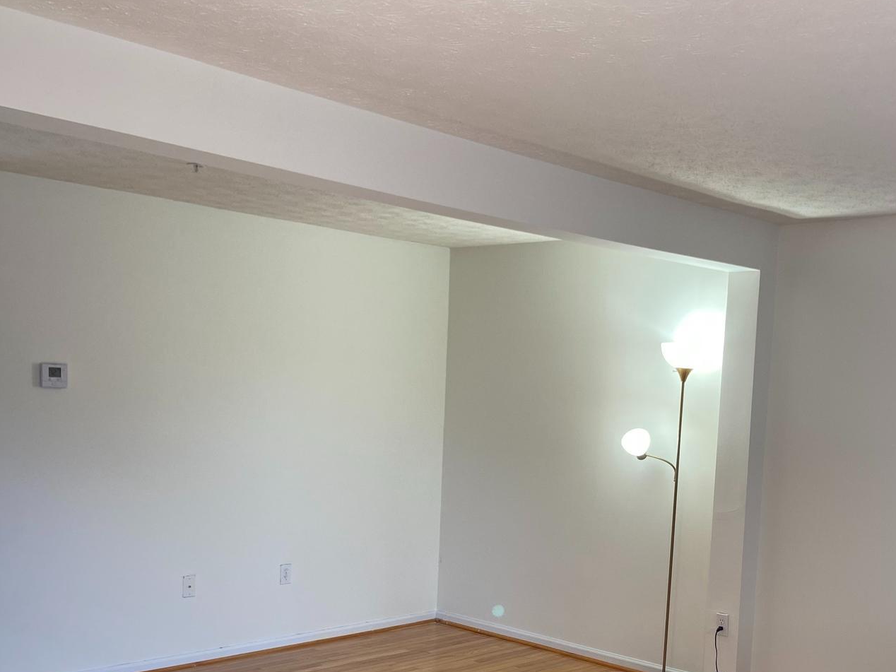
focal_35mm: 42
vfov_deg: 33.4
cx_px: 575
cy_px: 535
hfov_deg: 44.3
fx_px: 1087
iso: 80
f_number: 1.8
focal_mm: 4.25
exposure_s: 1/120
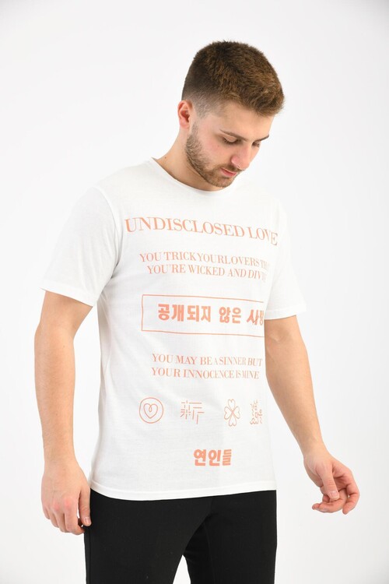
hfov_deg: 21.9
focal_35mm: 62
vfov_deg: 32.4
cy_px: 292
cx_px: 194
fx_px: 1005
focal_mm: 62
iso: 100
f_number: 7.1
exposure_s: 1/160
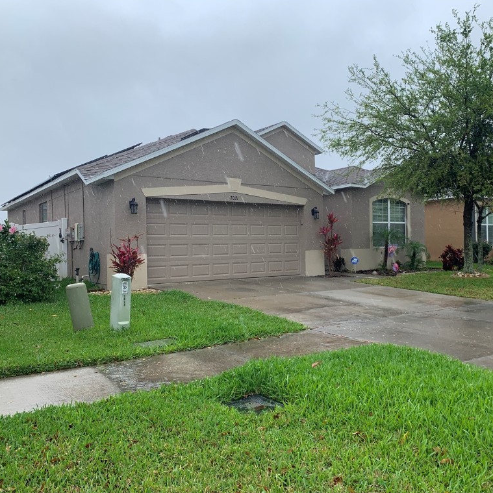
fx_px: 500
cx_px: 299
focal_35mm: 31
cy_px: 244
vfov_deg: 52.5
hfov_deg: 52.1
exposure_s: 1/500
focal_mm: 4.25
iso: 25
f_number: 1.8
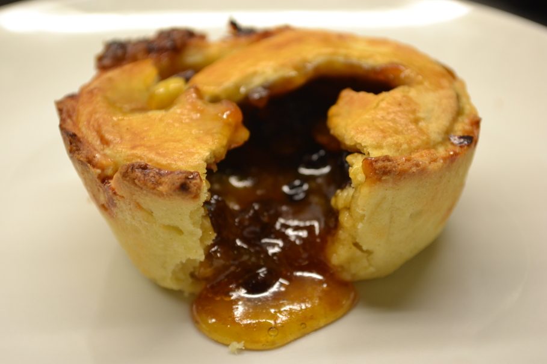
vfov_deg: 18.2
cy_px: 182
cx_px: 274
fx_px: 1139
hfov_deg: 27.0
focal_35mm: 75
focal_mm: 50
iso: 400
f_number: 5.6
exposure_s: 1/30
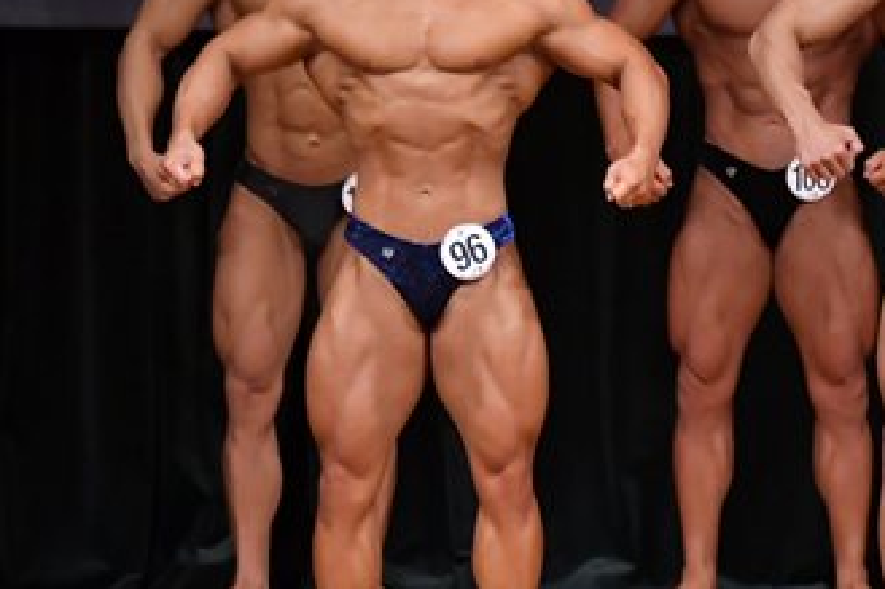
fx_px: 13022
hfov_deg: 3.9
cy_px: 210
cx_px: 954
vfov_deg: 2.6
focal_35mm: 530
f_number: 5.6
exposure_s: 1/400
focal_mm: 150
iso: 4000
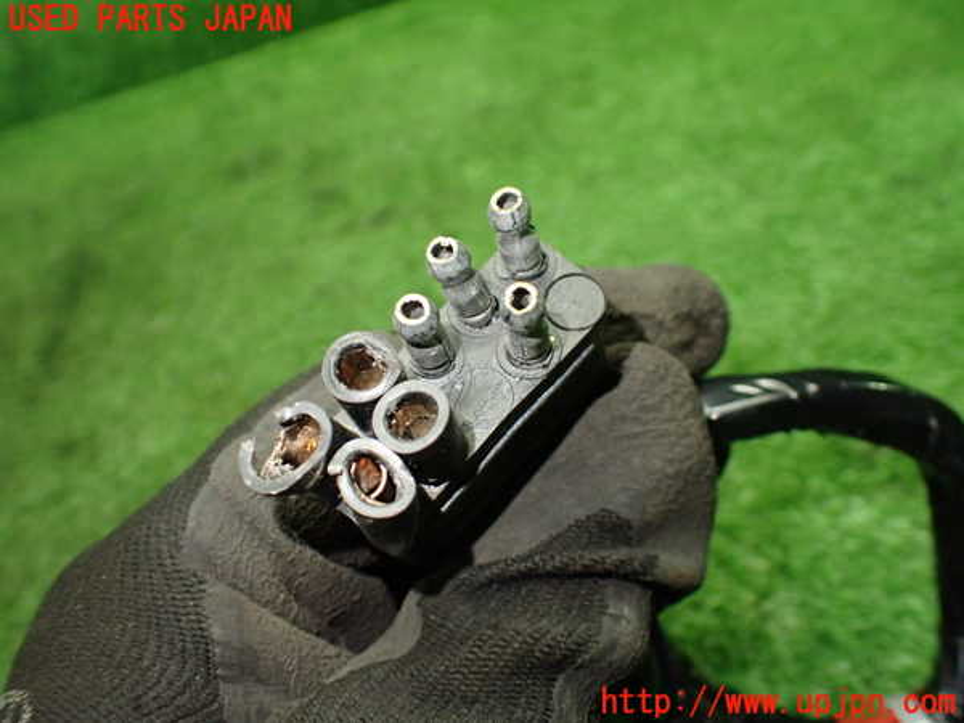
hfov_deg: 60.0
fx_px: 835
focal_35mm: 30
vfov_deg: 46.8
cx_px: 482
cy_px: 362
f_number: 2.3
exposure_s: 1/125
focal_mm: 5.4
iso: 640
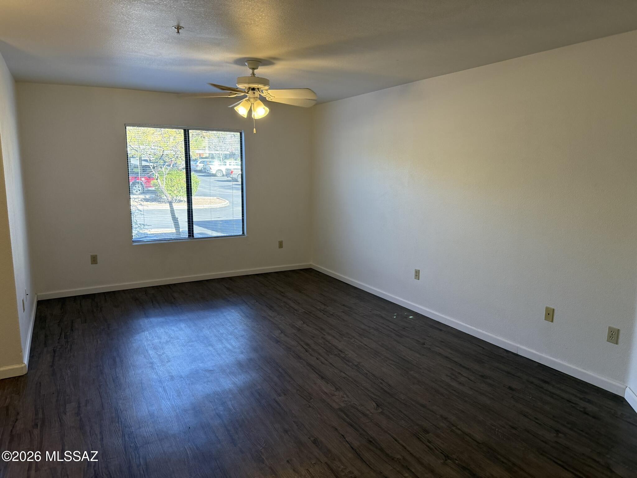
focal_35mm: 24
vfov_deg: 56.8
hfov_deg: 71.6
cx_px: 318
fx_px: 442
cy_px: 239
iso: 200
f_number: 1.78
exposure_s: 1/217
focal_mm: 6.76
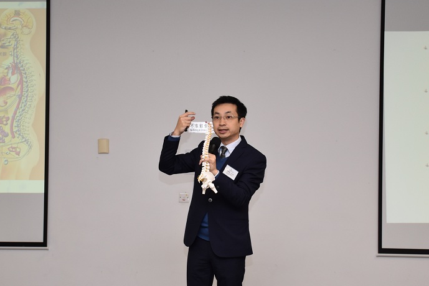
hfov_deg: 27.3
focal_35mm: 74
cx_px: 212
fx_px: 882
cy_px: 160
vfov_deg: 18.4
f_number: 5
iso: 800
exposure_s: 1/100
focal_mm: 34
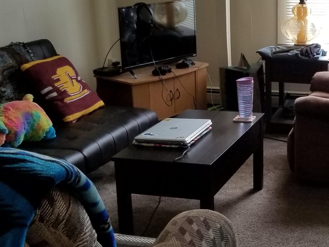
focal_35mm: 63
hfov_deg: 30.3
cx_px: 240
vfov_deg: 23.3
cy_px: 136
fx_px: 599
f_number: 1.7
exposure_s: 1/120
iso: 100
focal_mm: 4.25
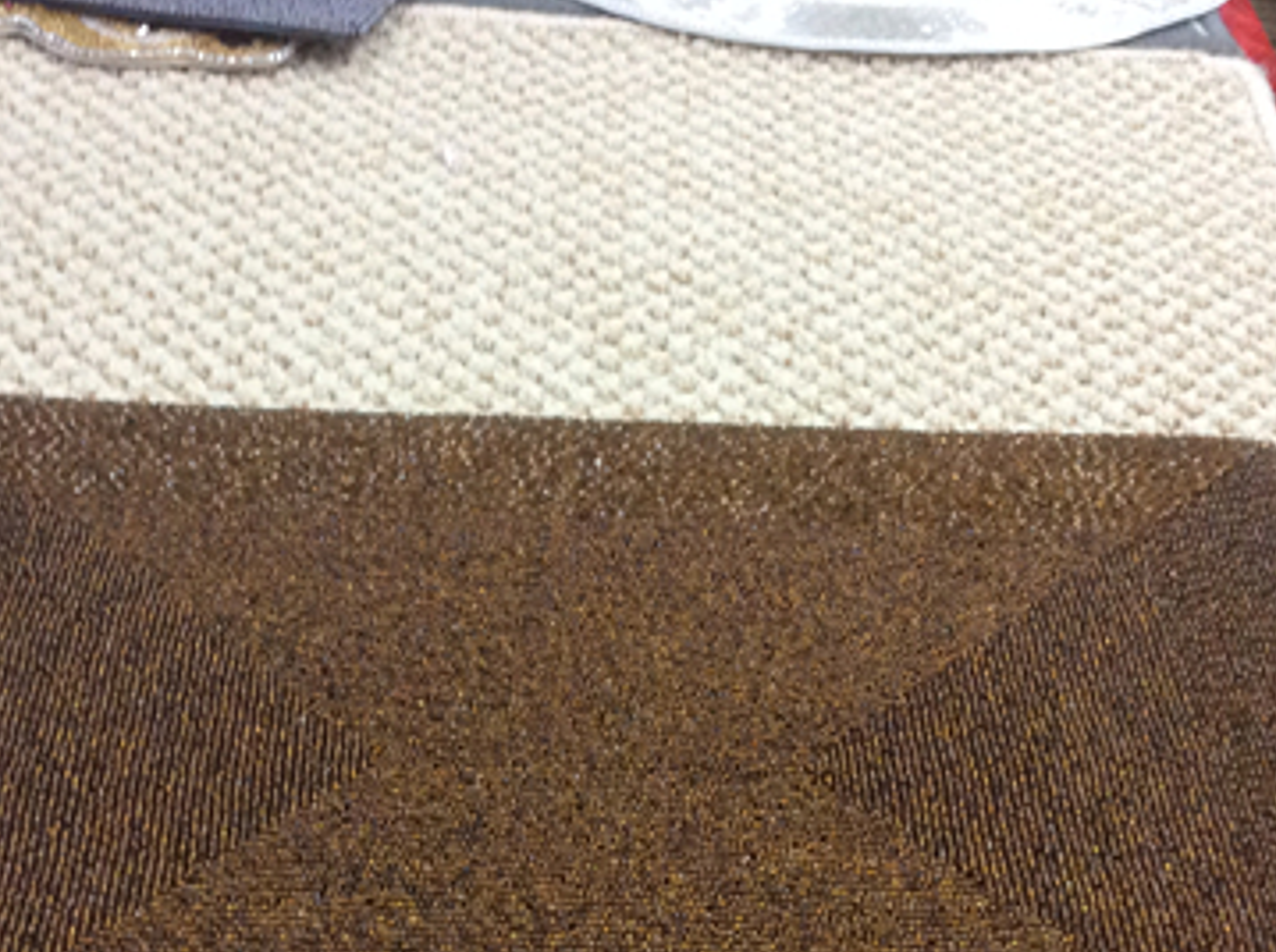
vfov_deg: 25.0
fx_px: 2098
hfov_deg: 33.8
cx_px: 562
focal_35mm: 57
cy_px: 813
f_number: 2.4
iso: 200
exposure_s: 1/25
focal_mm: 3.3
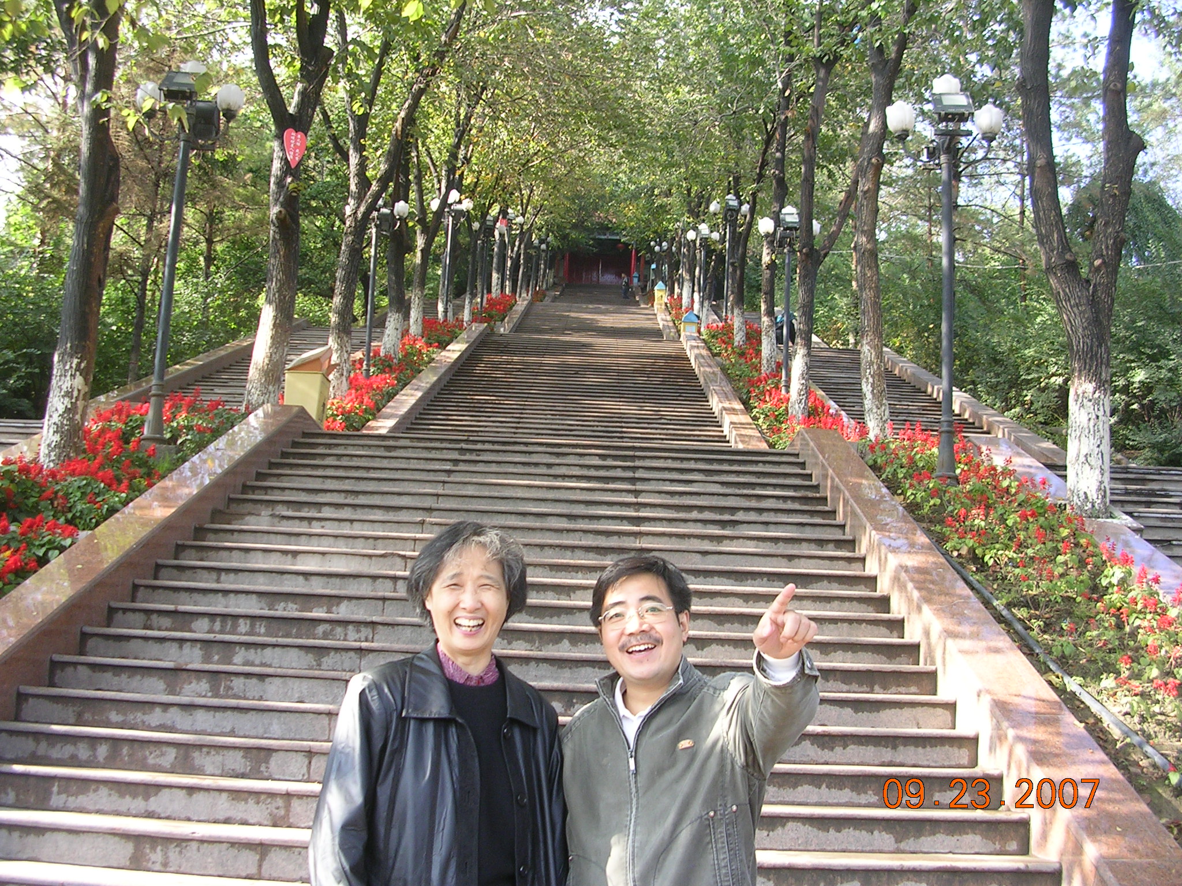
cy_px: 443
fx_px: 1298
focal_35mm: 38
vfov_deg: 37.7
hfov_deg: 49.0
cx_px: 591
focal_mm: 5.8
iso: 50
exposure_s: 1/98.1
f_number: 2.8
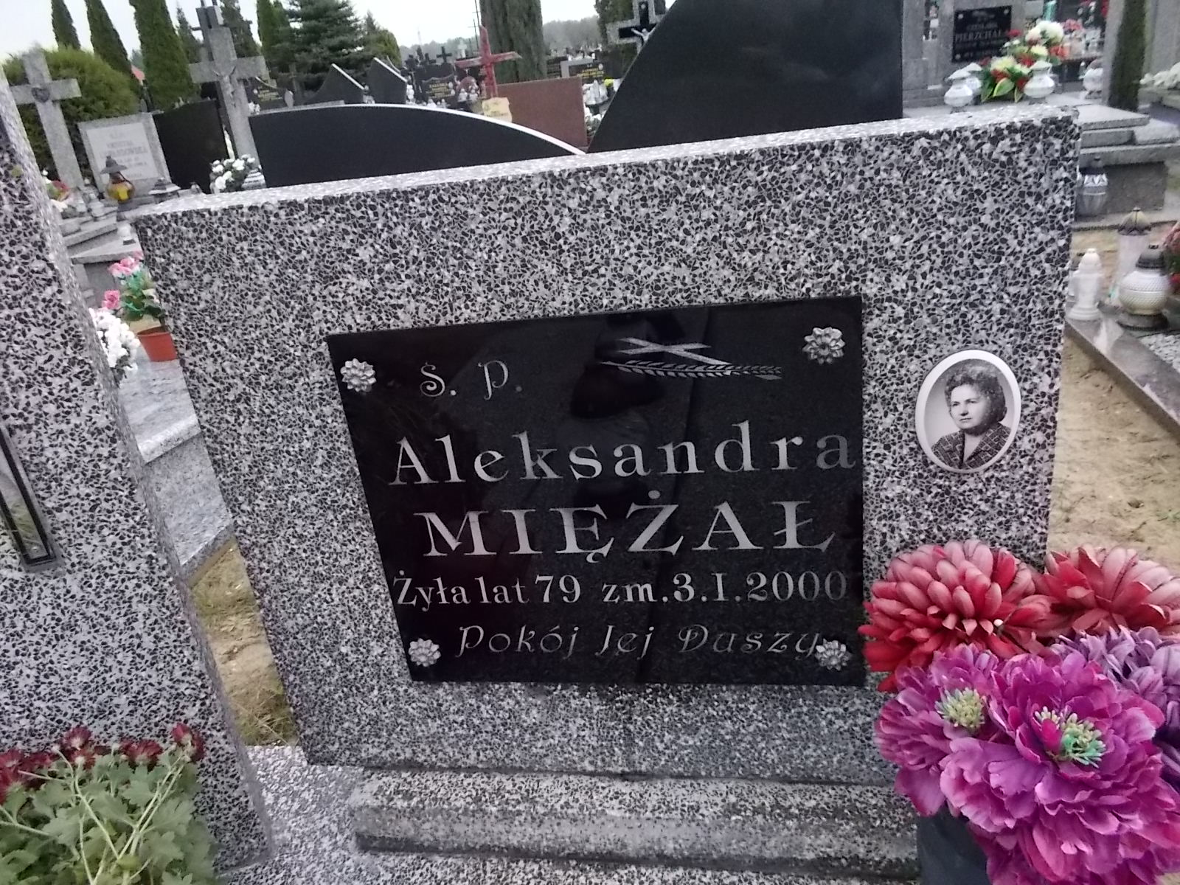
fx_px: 886
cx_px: 590
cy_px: 442
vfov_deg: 53.1
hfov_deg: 67.3
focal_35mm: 26
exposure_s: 1/400
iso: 400
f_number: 3.2
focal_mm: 4.6
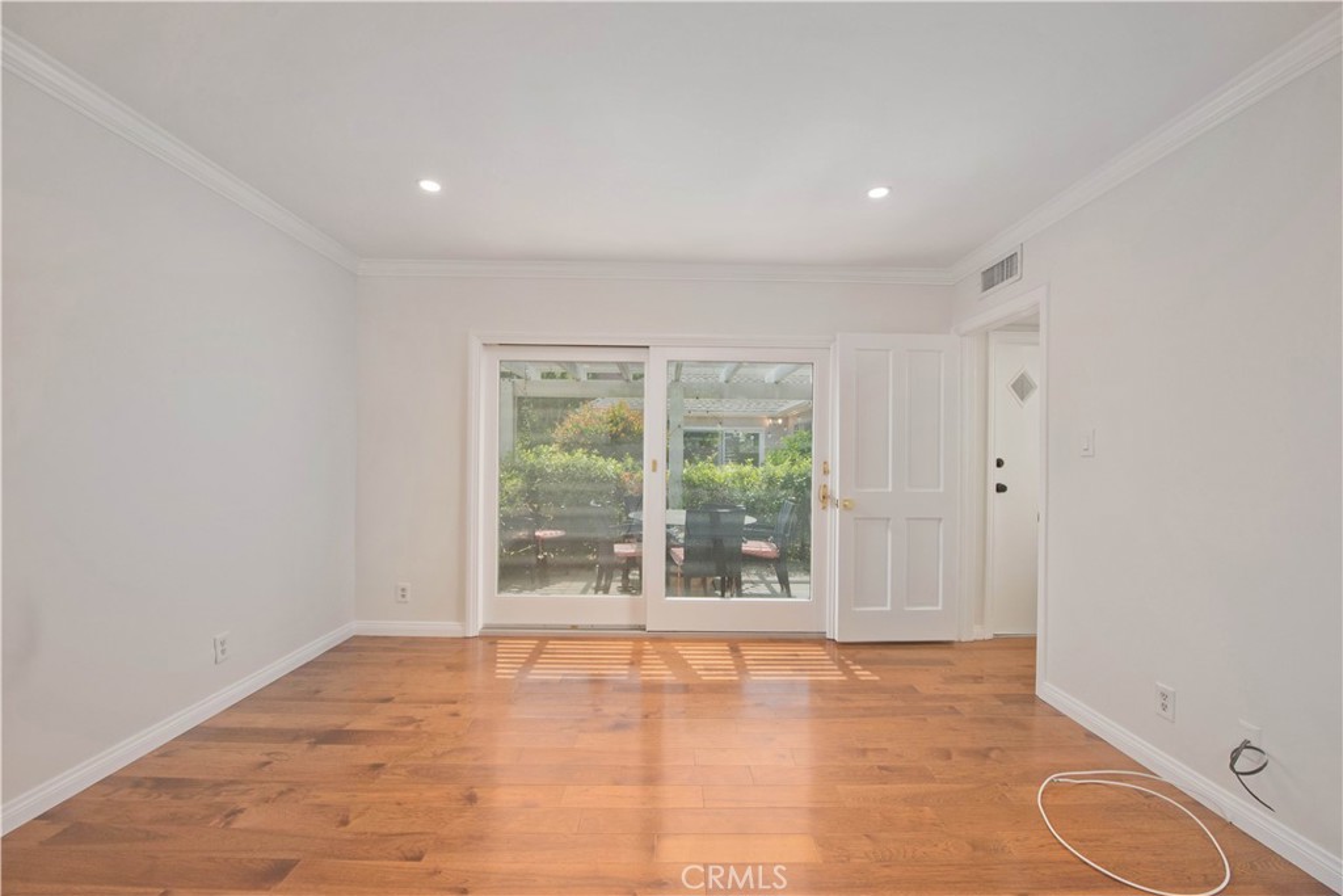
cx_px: 672
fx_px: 522
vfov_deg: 81.2
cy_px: 448
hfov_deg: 104.2
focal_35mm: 14
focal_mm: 14
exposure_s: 1/1600
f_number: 6.3
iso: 1250
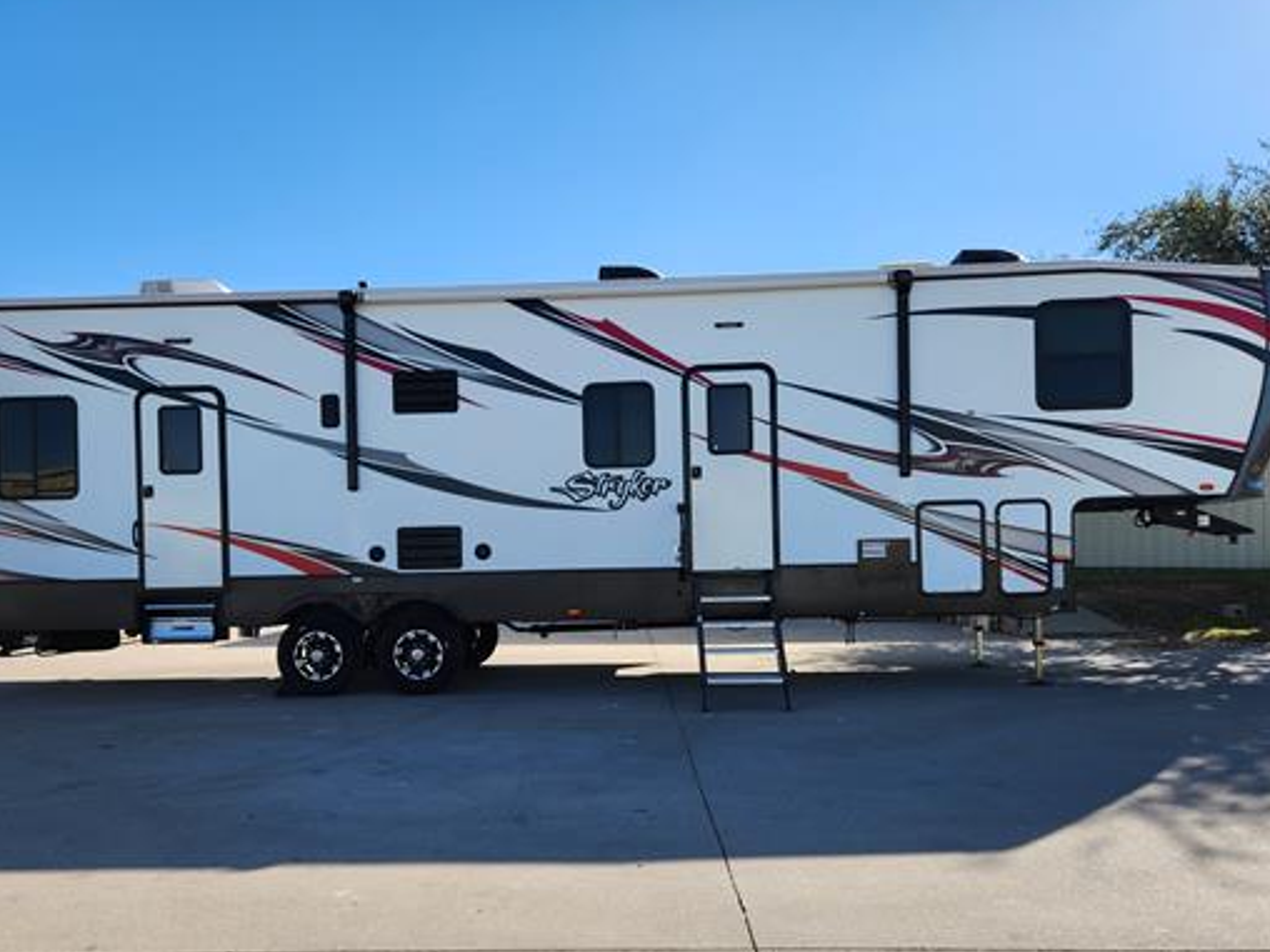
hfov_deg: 61.6
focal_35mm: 29
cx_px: 598
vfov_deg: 48.0
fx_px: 1064
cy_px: 570
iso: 20
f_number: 1.8
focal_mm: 5.4
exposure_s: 1/1176
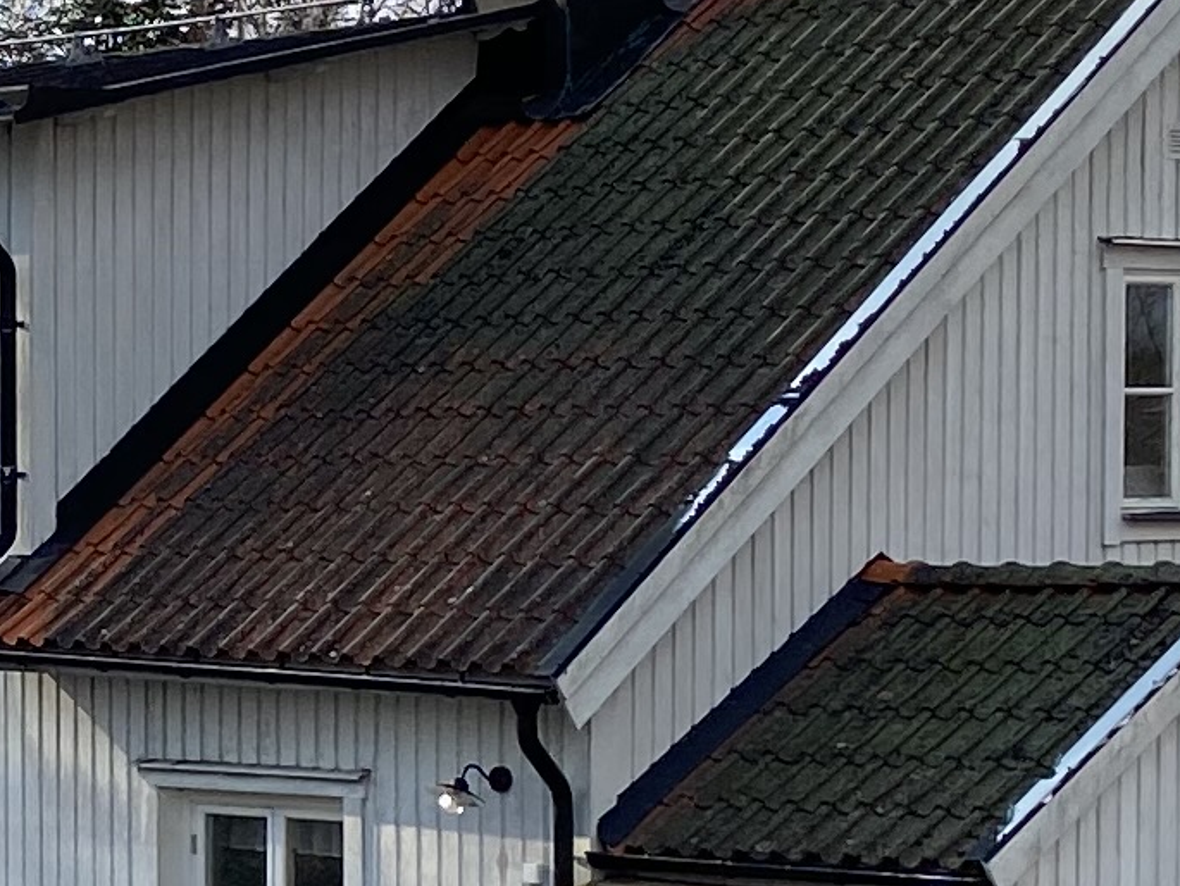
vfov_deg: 9.7
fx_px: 5216
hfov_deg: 12.6
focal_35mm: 153
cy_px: 765
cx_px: -255
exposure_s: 1/3125
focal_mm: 4.25
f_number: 1.8
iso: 32
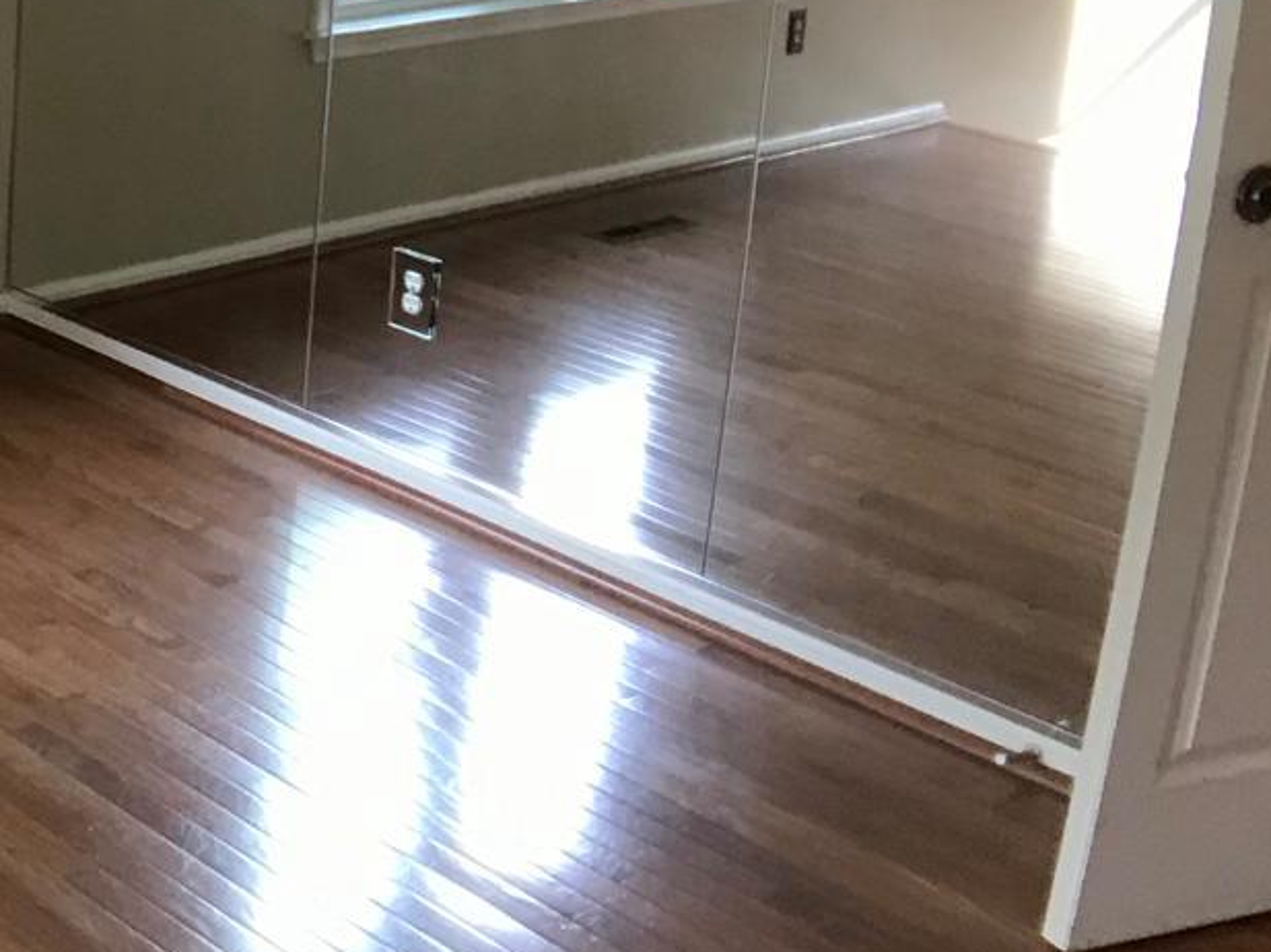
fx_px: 3413
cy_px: 72
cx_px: -494
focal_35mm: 93
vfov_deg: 15.7
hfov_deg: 19.1
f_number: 1.8
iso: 40
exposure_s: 1/15
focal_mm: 3.99
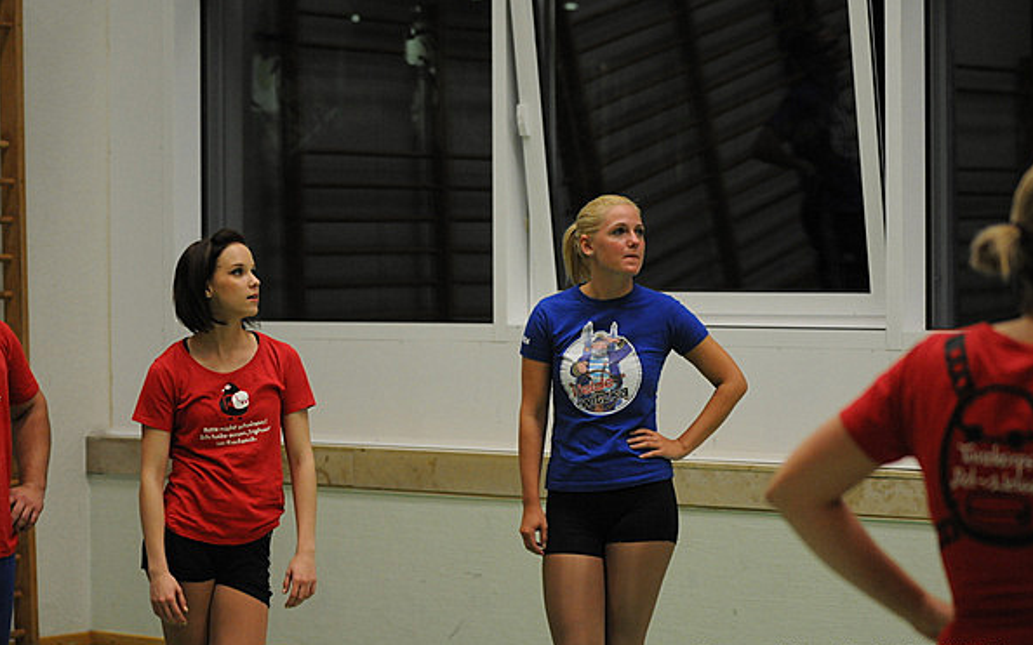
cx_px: 516
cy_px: 343
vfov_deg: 12.1
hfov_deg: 19.3
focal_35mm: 108
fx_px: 3040
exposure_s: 1/200
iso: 1100
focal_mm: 70
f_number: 2.8
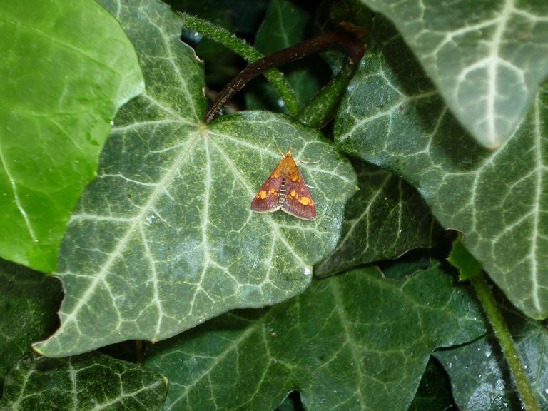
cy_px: 206
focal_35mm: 189
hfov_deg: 10.5
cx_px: 274
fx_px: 2992
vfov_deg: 7.9
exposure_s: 1/60
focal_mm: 22
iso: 100
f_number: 5.9
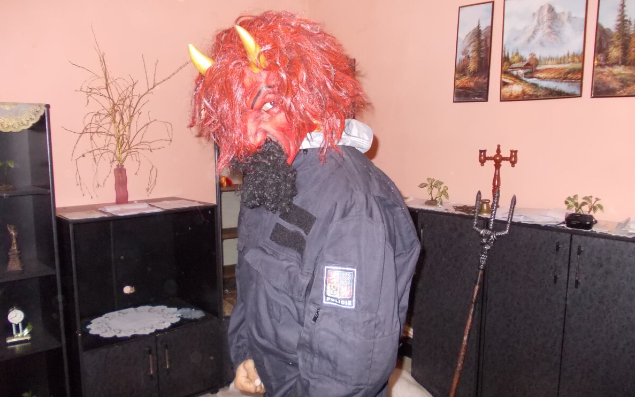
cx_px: 319
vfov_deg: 41.8
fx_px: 519
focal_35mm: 30
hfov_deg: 62.9
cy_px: 213
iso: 320
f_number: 2.7
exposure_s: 1/25
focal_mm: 4
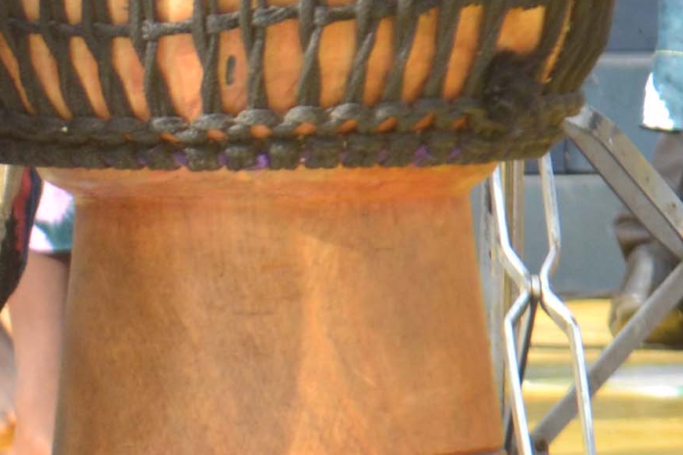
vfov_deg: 3.1
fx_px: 8281
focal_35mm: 437
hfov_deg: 4.7
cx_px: -523
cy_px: 166
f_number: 8
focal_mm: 55
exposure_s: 1/250
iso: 400
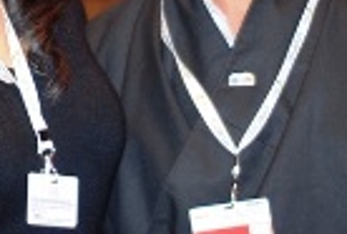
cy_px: -33
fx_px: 2350
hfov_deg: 8.4
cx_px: -30
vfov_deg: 5.7
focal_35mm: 243
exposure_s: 1/60
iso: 200
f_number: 2.8
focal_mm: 50
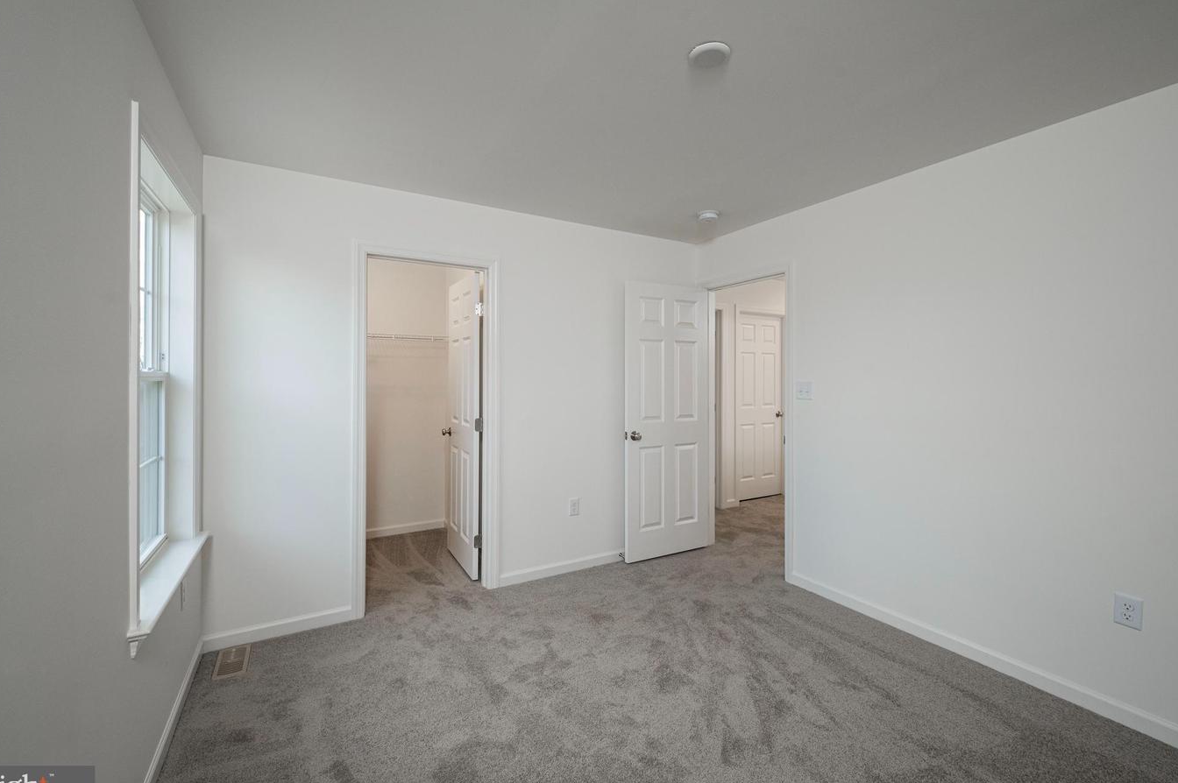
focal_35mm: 15
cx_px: 590
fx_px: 490
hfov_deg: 100.4
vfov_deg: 77.2
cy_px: 391
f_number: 8
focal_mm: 14
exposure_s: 1/125
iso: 800
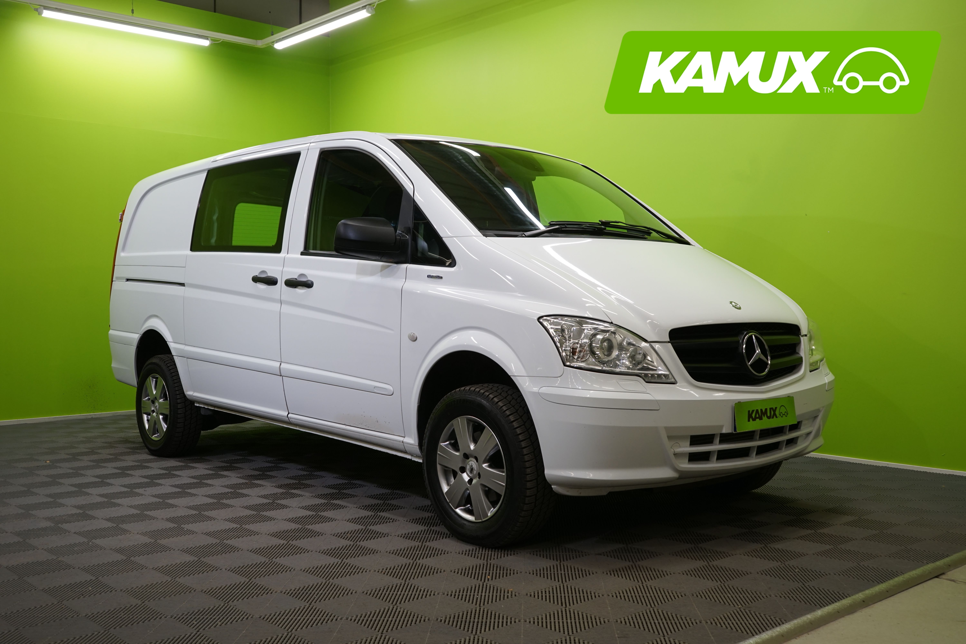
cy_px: 322
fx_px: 966
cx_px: 483
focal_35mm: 36
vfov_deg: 36.9
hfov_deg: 53.1
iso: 500
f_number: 6.3
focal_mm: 36
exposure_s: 1/40
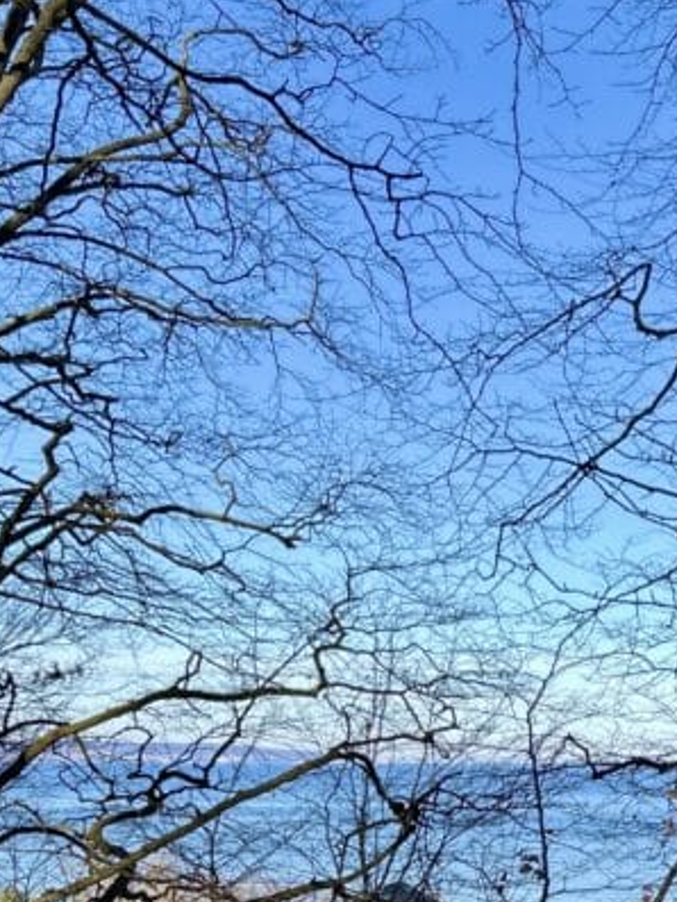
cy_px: 827
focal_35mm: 67
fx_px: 1746
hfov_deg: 21.2
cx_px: 675
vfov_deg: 27.8
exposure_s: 1/2762
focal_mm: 5.7
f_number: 1.5
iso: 50
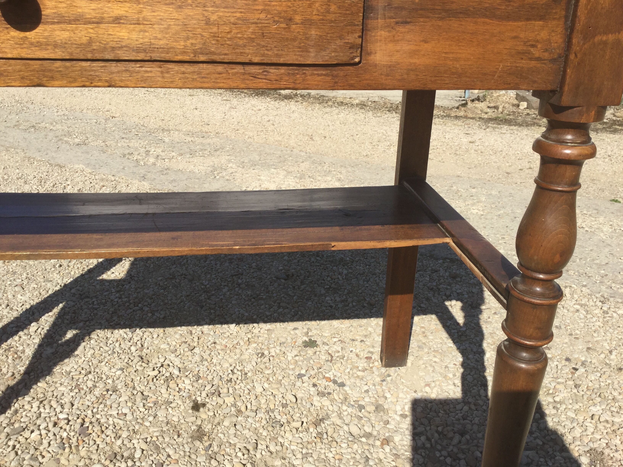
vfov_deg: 45.4
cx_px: 312
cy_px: 234
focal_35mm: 31
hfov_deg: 58.4
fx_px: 558
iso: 25
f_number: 2.4
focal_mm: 3.3
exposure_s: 1/1456
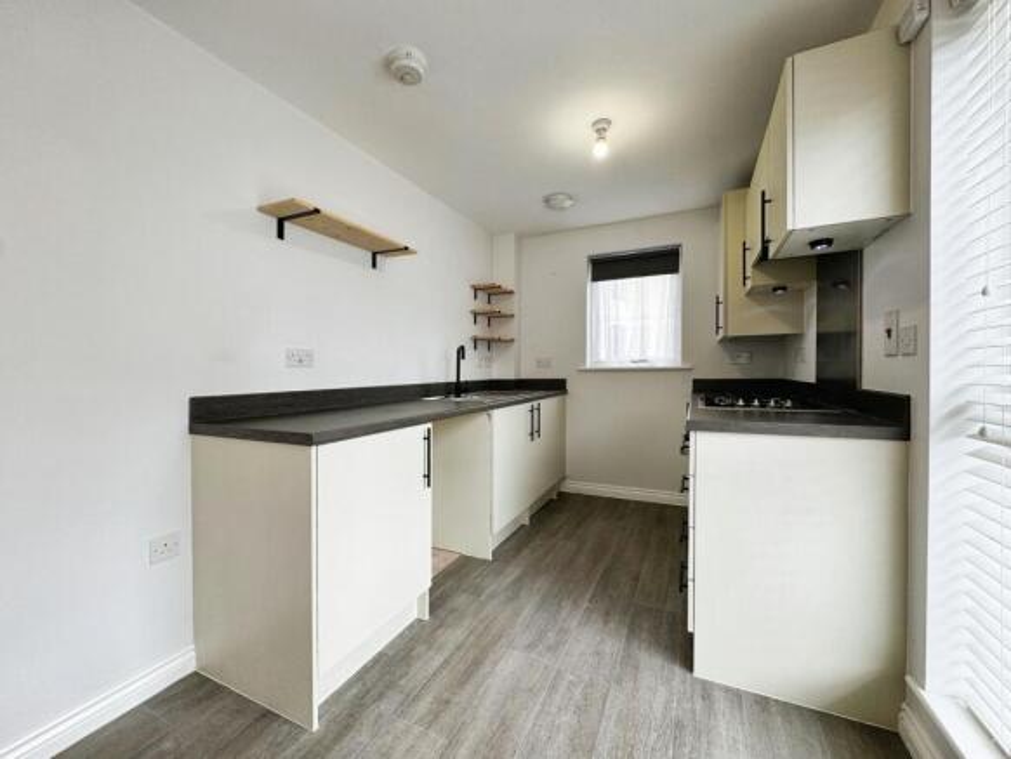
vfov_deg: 85.7
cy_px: 380
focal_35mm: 14
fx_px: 409
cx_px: 506
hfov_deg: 102.0
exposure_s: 1/99
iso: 64
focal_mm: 2.22
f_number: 2.2
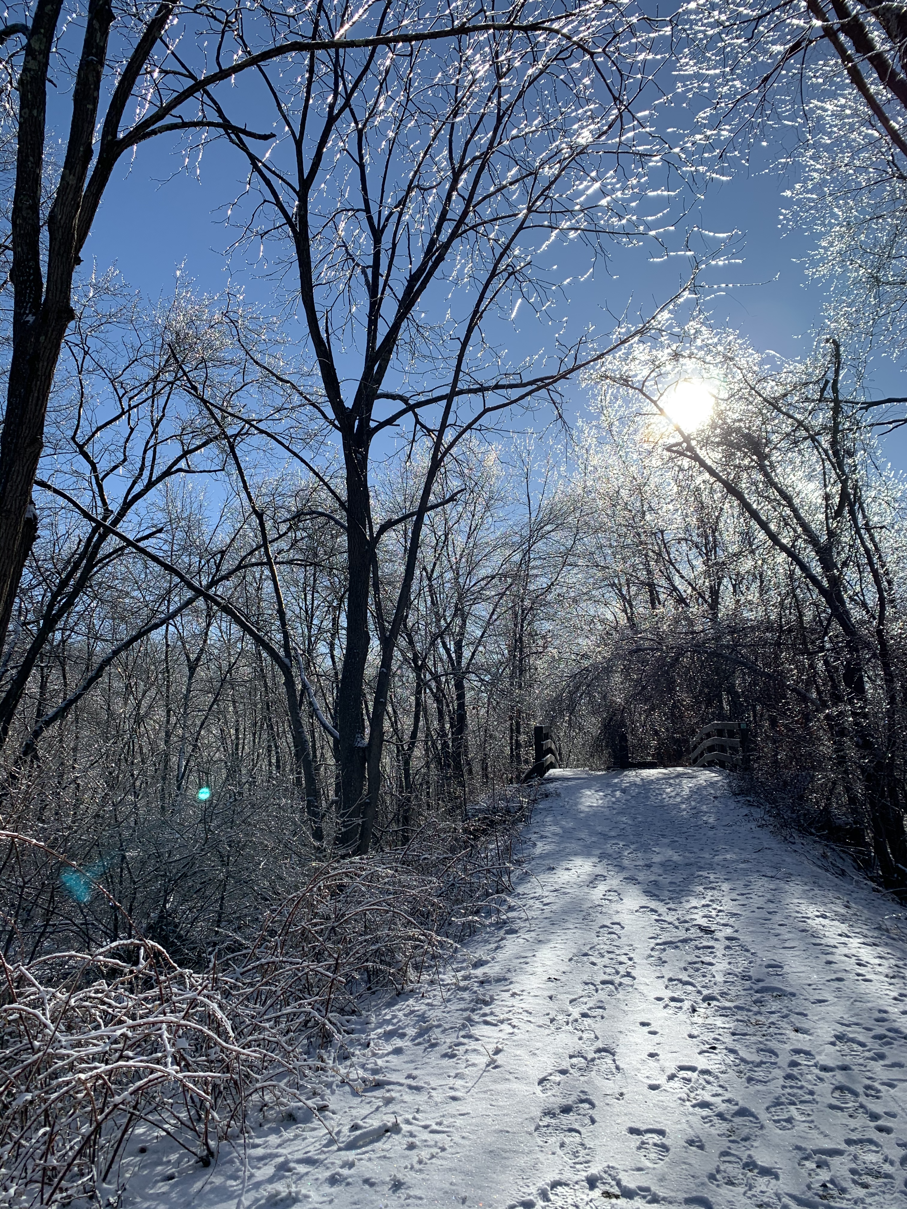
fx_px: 908
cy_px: 604
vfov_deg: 67.3
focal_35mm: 26
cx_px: 454
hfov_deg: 53.1
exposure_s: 1/3289
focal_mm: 4.25
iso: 25
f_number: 1.8
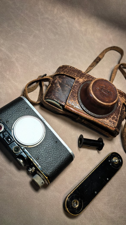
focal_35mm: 27
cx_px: 65
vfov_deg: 69.9
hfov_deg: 42.9
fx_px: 160
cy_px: 112
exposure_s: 1/115
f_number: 2
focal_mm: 6.98
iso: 50
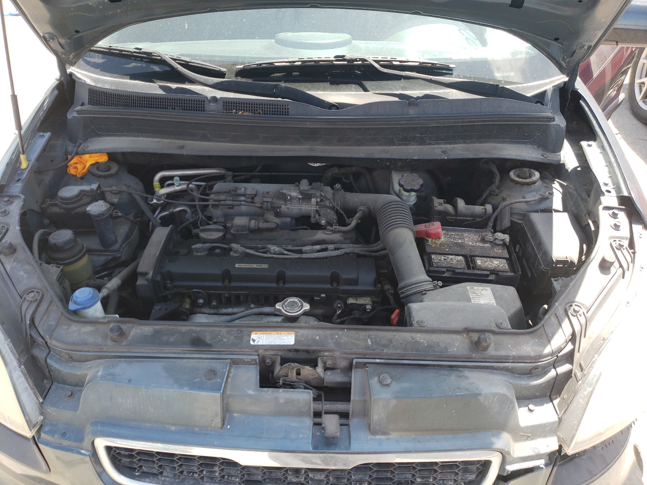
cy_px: 242
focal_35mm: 26
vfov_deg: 53.1
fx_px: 486
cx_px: 324
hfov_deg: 67.3
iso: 50
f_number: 1.5
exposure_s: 1/417
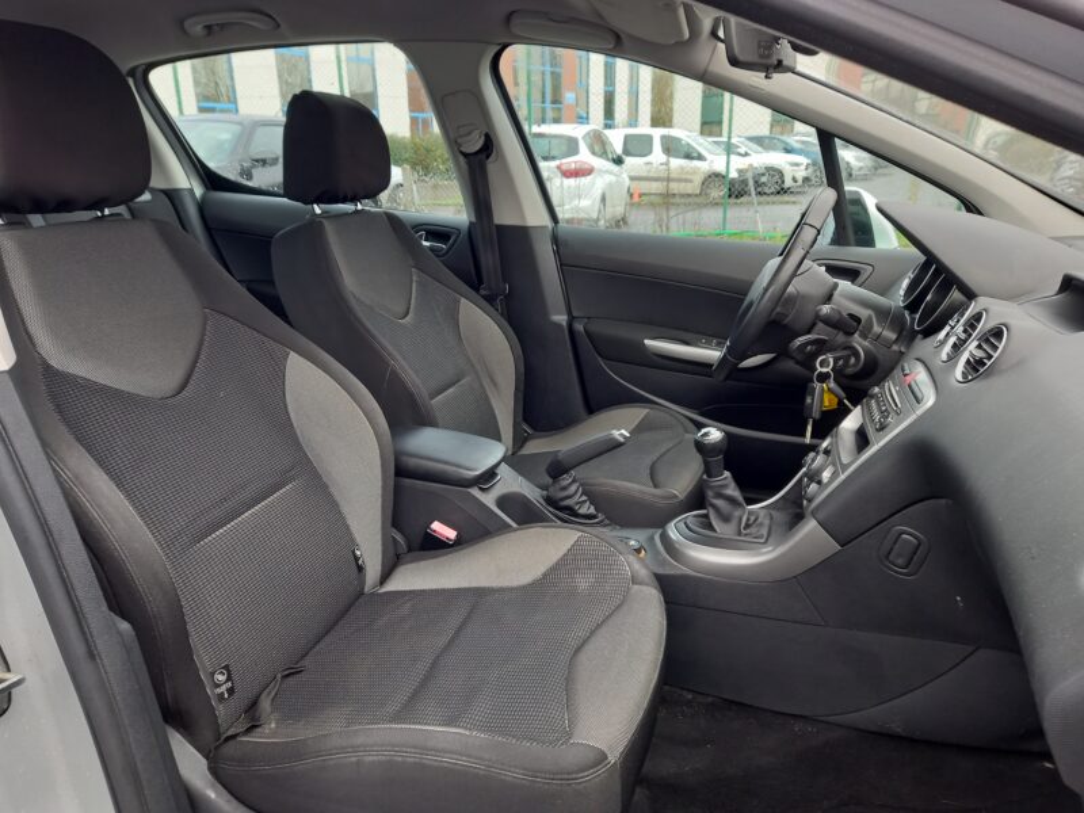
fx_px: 783
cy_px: 406
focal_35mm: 25
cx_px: 542
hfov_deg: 69.4
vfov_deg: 54.9
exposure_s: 1/50
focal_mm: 4.6
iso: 100
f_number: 2
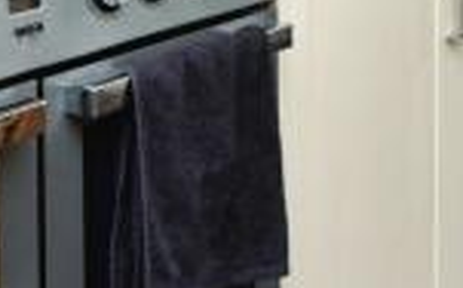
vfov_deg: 12.9
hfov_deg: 21.2
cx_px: 377
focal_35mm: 97
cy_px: -101
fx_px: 1223
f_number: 4.8
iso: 400
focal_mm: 14
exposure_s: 1/90
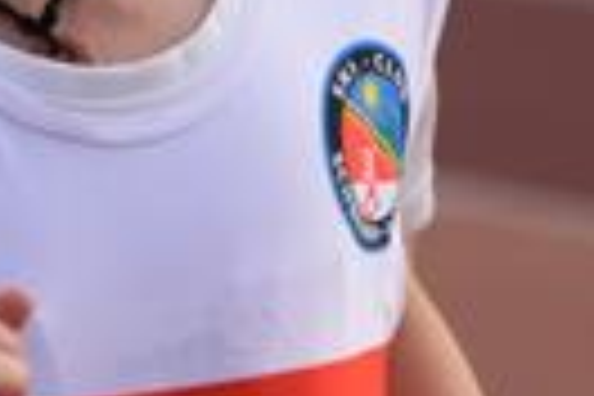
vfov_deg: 1.6
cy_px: 122
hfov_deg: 2.4
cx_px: 27
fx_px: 14045
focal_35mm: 851
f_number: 4.8
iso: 400
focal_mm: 125
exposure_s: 1/1250
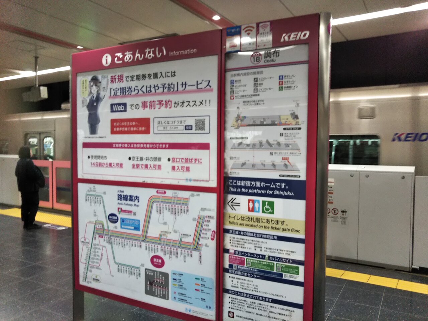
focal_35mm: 30
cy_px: 160
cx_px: 214
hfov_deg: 60.0
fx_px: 371
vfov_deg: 46.8
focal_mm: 4
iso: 125
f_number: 2.2
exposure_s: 1/30
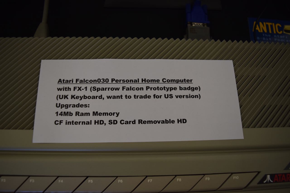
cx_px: 145
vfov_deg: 47.9
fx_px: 217
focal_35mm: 27
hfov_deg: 67.4
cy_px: 96
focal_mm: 18
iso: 640
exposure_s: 1/60
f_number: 4
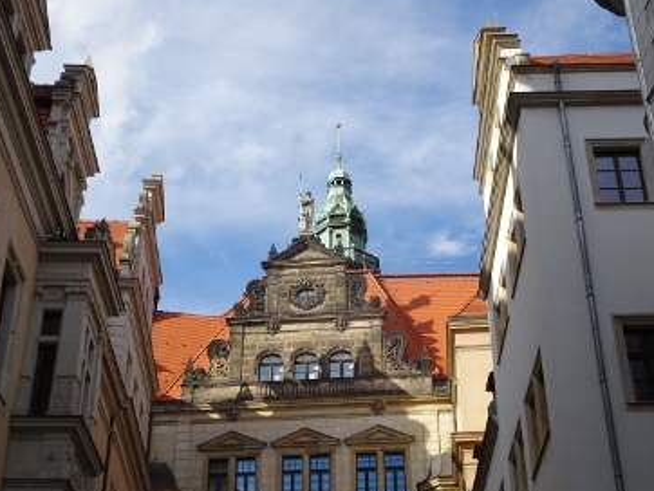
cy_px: 255
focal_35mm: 53
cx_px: 311
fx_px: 1002
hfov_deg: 36.1
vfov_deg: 27.6
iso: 80
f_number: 4.5
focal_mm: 8.18
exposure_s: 1/500
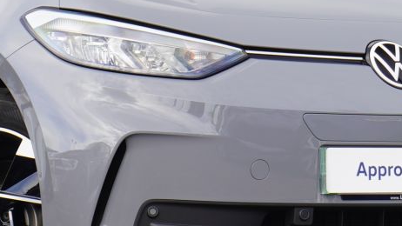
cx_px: 104
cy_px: 63
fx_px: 2610
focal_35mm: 245
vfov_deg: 5.0
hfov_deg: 8.8
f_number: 6.3
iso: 100
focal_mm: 45
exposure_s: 1/100
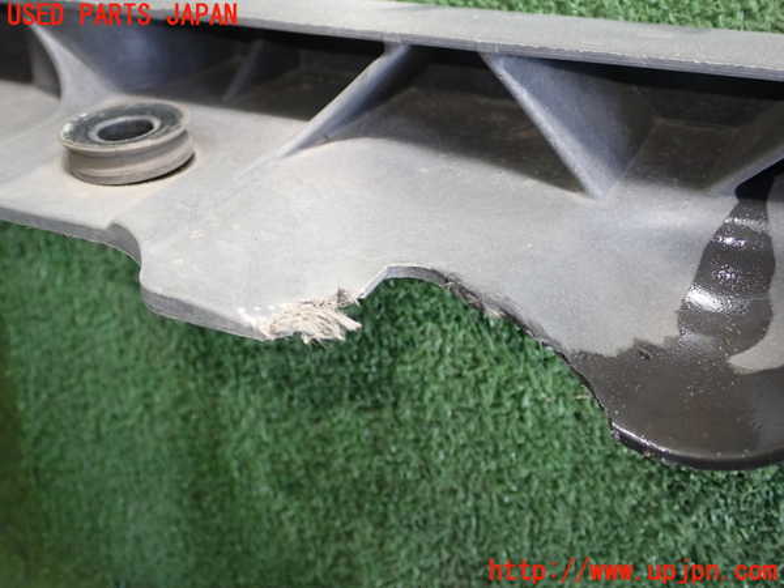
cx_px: 392
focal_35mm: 44
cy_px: 294
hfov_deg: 42.9
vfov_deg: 32.9
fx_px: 997
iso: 320
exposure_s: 1/40
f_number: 2.9
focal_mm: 7.84
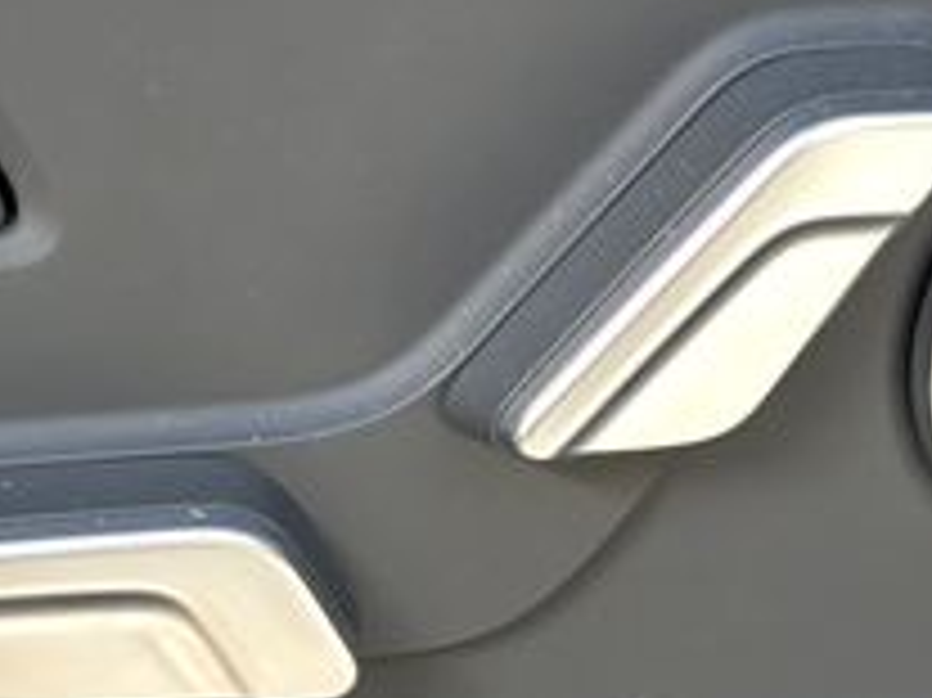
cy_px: 405
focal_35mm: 114
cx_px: 140
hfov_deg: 17.1
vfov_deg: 13.0
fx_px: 3068
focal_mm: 6.3
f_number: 1.7
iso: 50
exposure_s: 1/180
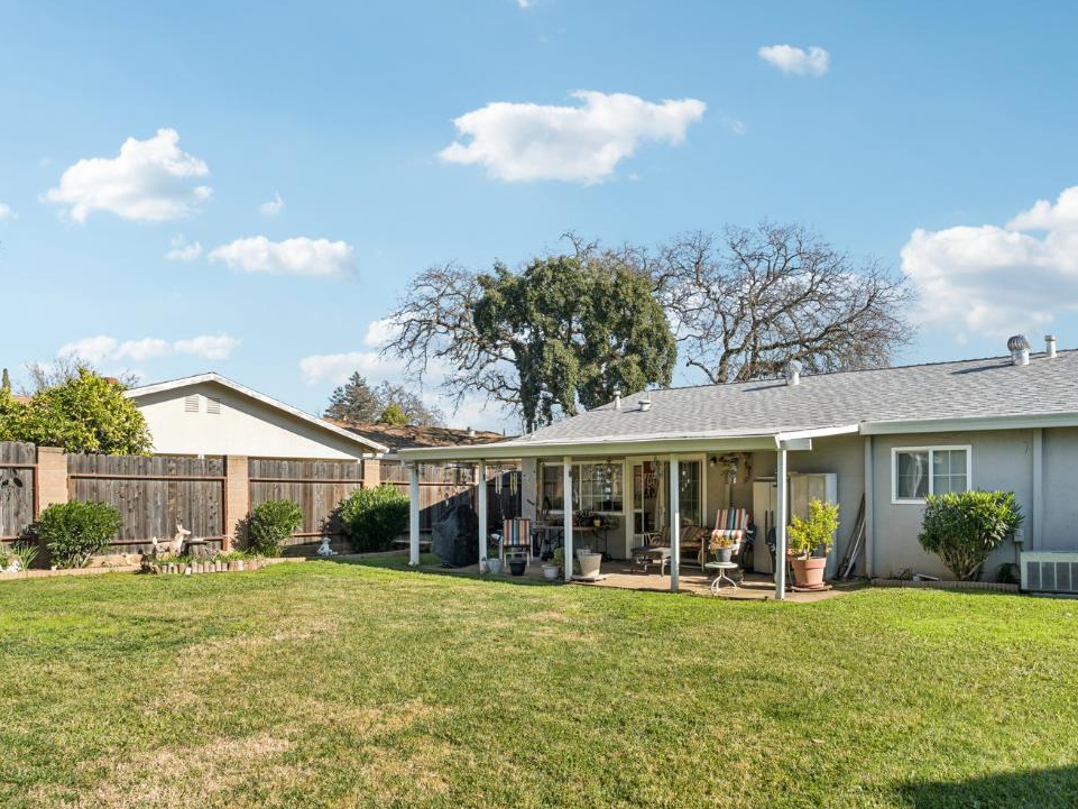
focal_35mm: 24
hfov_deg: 70.7
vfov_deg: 56.4
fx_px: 747
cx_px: 654
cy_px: 486
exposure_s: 1/200
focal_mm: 16
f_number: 8
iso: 100
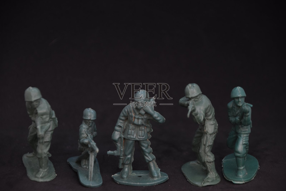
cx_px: 143
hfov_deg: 9.5
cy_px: 96
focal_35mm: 218
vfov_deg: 6.3
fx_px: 1728
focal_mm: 145
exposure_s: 1/500
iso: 800
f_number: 6
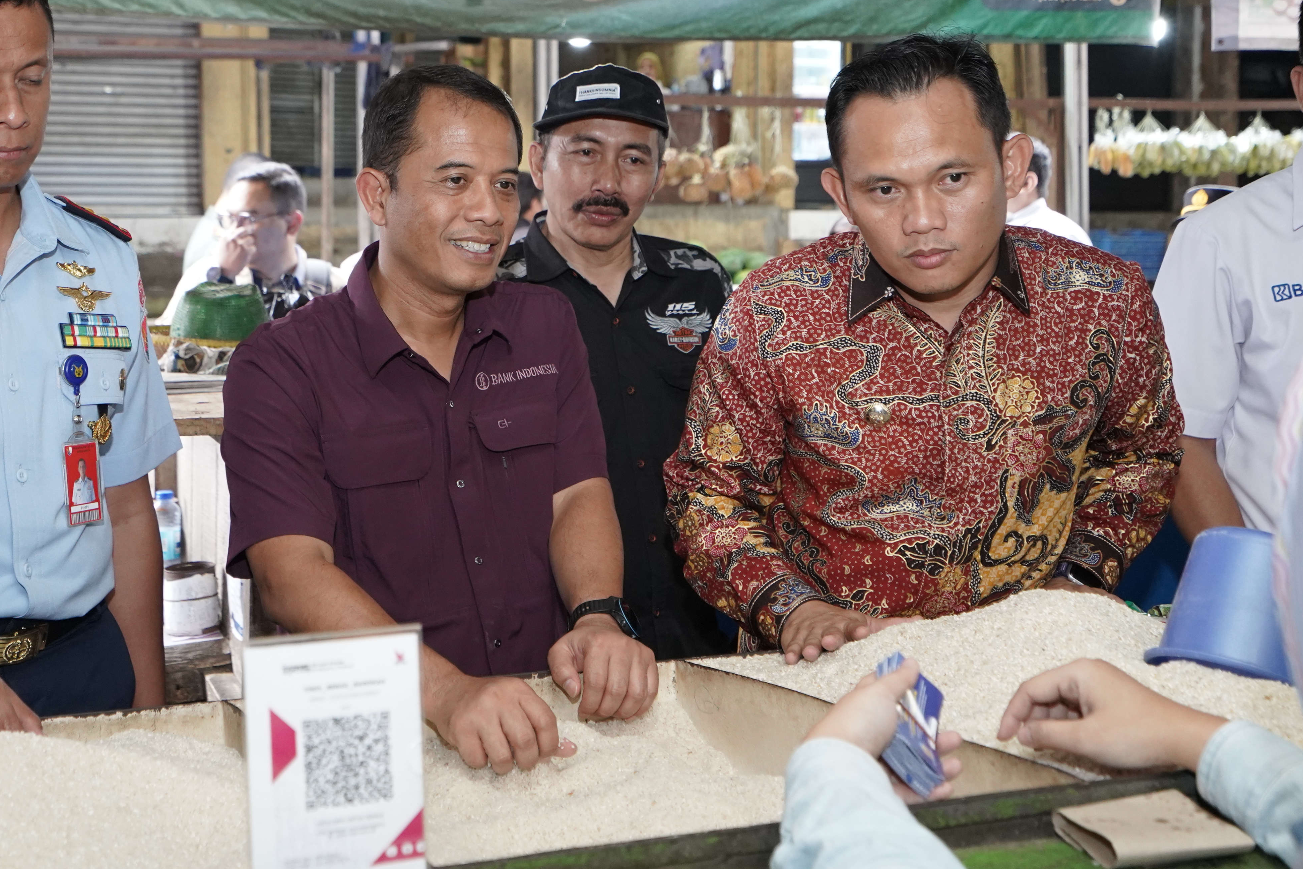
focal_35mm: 54
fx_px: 1954
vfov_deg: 25.0
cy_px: 312
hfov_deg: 36.8
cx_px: 559
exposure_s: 1/100
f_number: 4
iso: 3200
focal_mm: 35
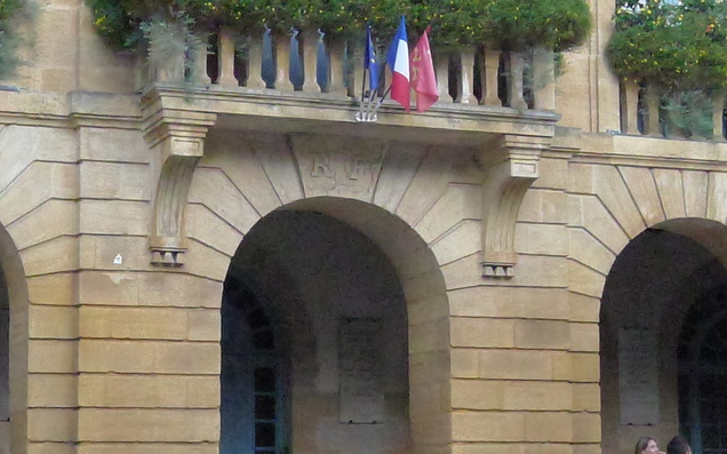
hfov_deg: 21.6
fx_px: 1901
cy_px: 250
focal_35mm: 96
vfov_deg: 13.6
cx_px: 362
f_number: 7.1
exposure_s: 1/800
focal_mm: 19.2
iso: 12800
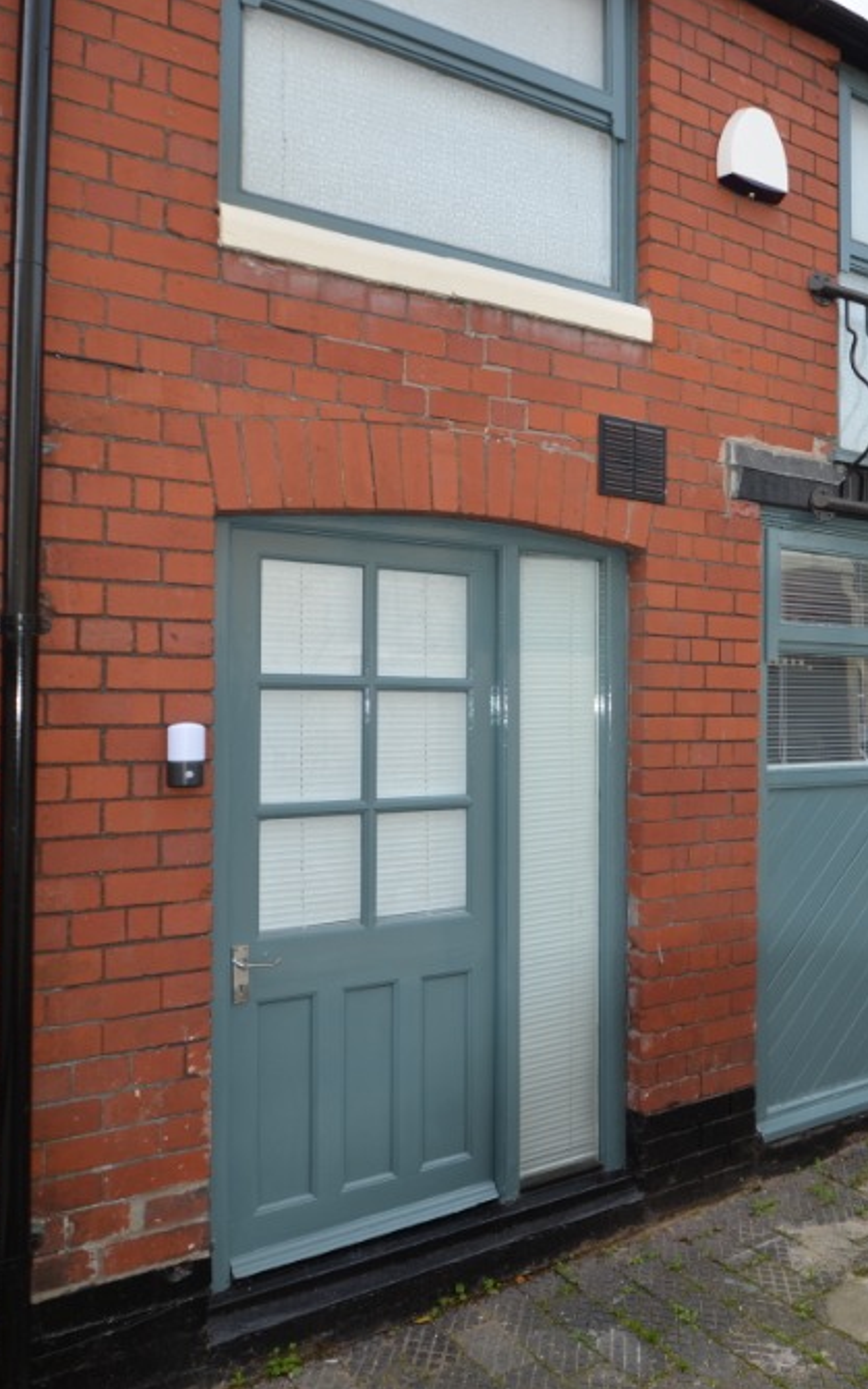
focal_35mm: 28
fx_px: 1059
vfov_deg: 66.5
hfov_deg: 41.1
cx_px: 781
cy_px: 702
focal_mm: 12
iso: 100
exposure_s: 1/200
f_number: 5.6
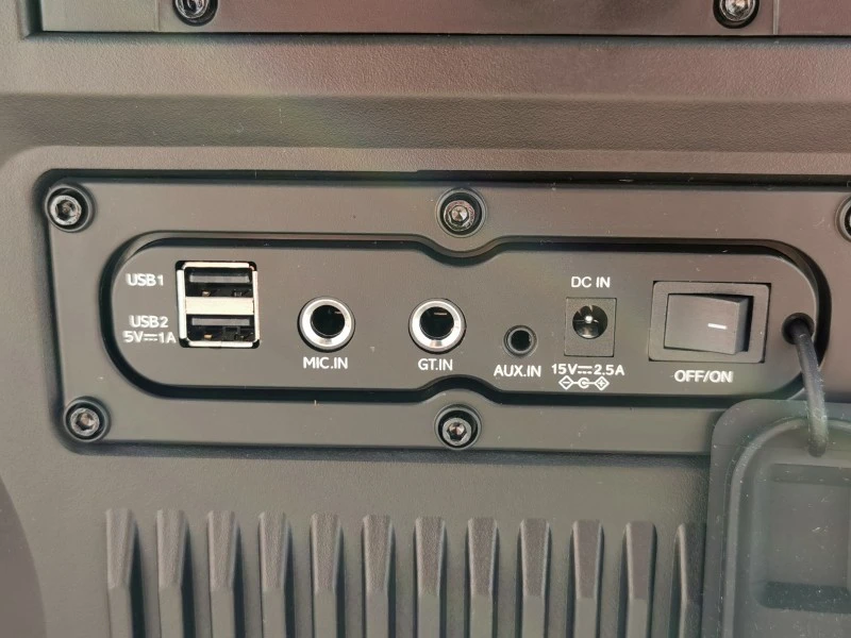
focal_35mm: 43
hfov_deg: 43.9
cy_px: 319
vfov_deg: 33.6
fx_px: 1057
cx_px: 426
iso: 50
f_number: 1.6
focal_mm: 5.56
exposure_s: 1/276
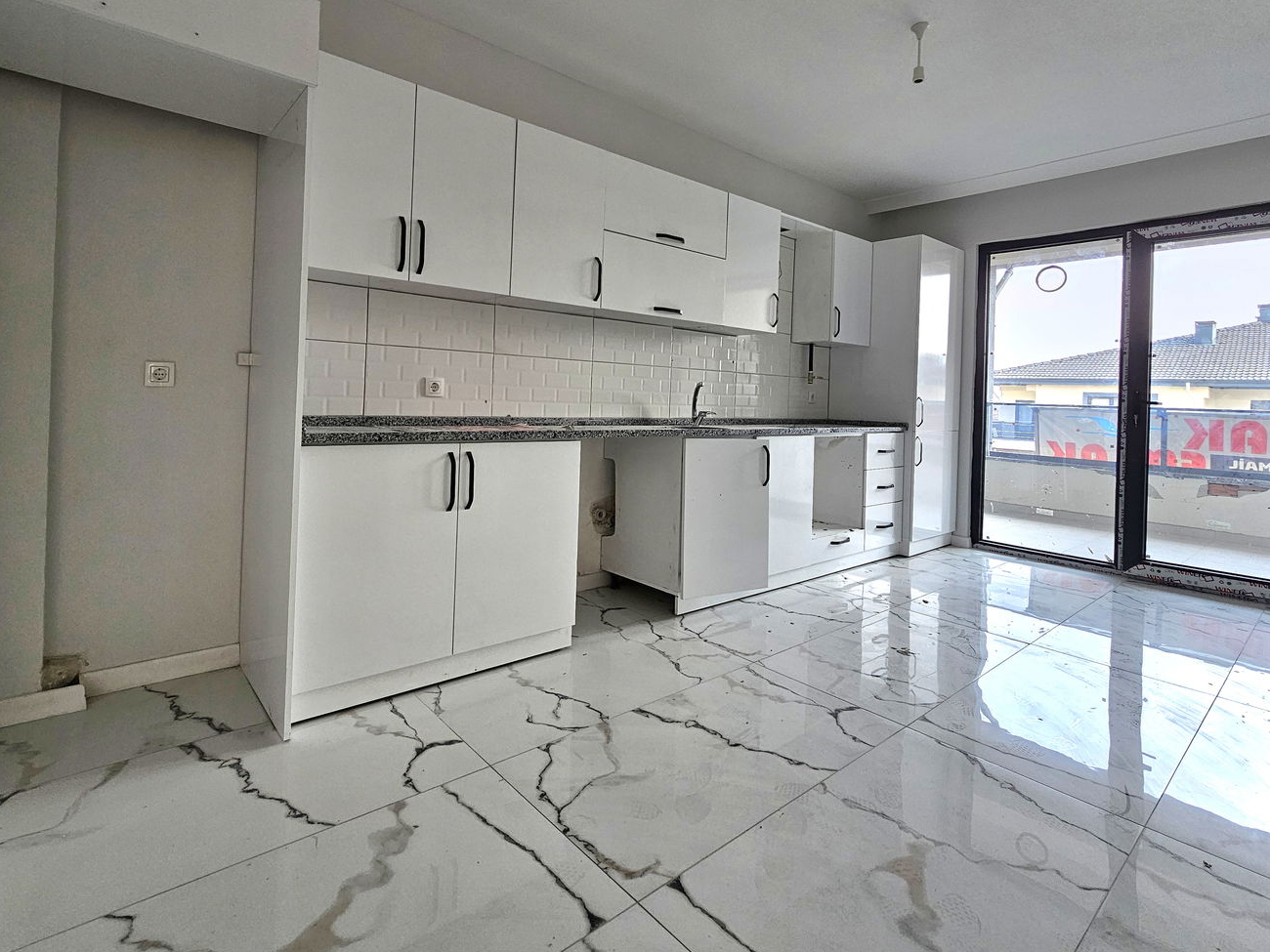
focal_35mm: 16
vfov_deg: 77.6
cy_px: 407
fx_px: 587
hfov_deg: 94.4
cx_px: 599
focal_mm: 2.2
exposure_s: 1/208
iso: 100
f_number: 2.2
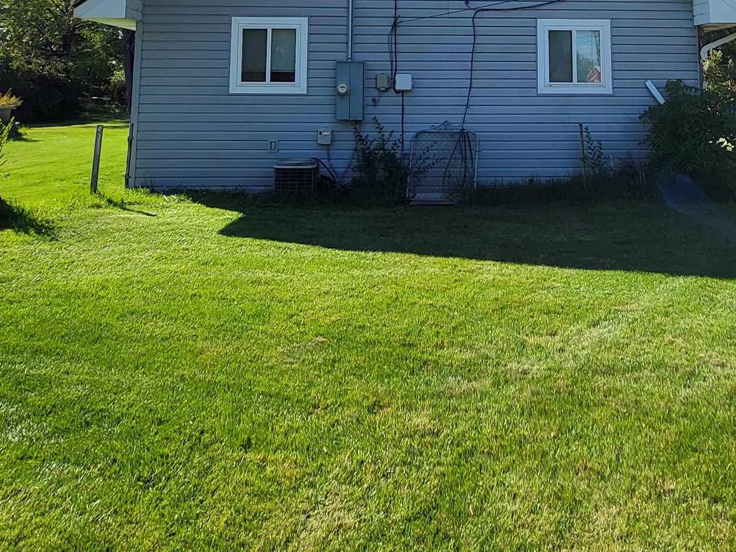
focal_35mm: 32
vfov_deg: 39.1
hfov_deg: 56.4
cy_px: 2
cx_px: 442
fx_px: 680
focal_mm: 1.74
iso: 32
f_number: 2.2
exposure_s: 1/1047
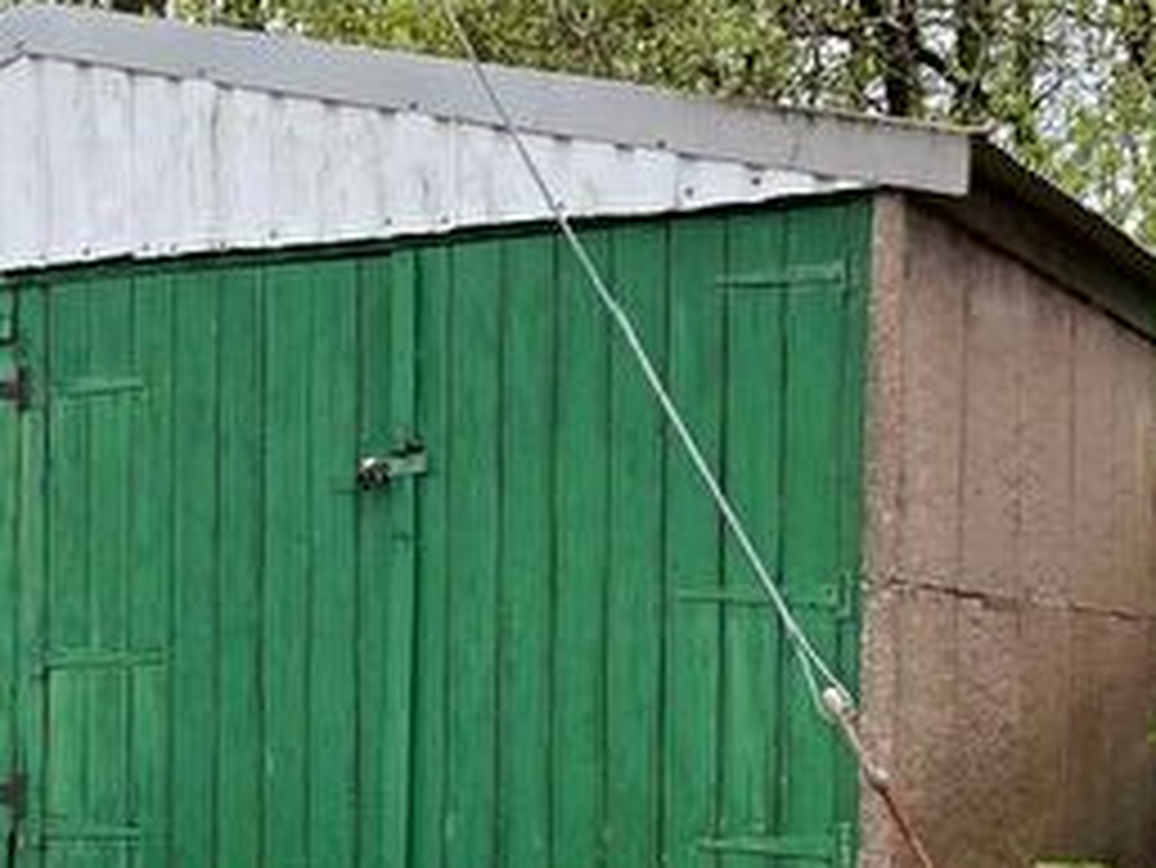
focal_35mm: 79
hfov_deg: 24.1
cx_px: 130
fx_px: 2639
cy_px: 596
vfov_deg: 18.6
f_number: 1.8
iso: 16
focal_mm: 3
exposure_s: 1/280
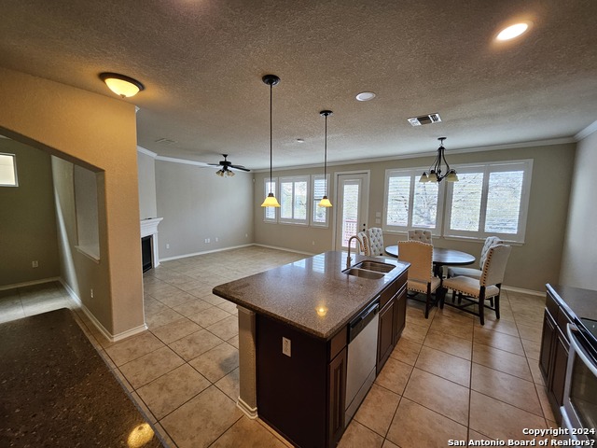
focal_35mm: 13
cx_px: 298
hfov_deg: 106.2
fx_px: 224
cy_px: 224
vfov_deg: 89.9
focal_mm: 1.74
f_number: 2.2
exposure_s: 1/60
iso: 125
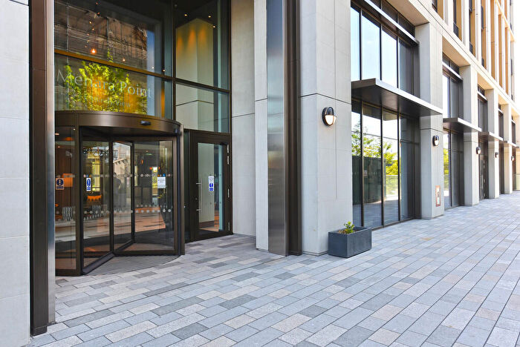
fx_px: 347
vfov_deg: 53.2
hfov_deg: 73.7
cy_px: 174
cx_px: 260
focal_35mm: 24
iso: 250
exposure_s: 1/125
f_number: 8
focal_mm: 24
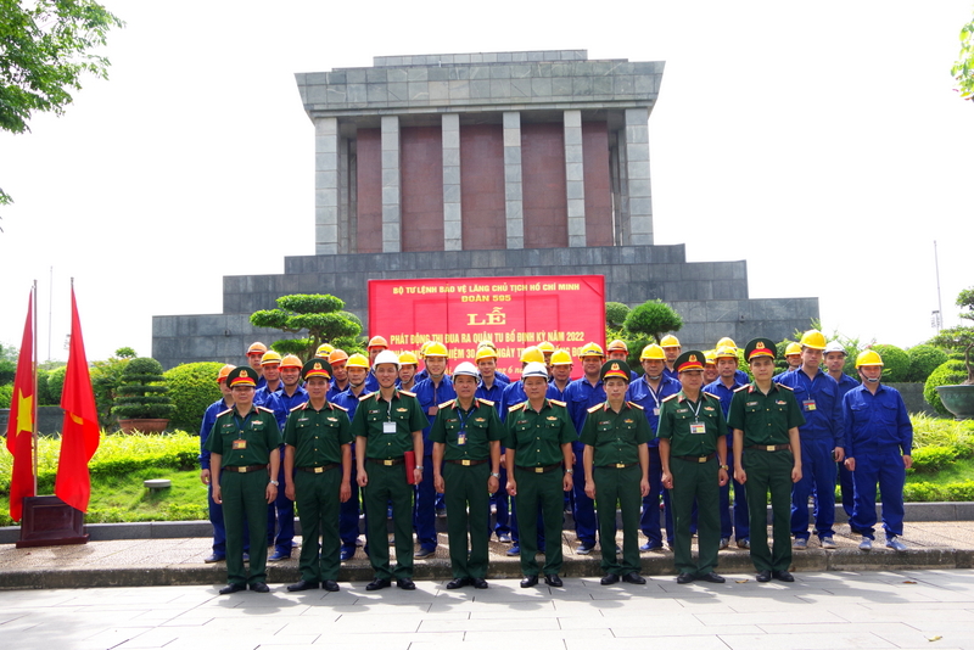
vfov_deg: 36.9
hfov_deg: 53.1
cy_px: 325
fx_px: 974
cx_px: 487
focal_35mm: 36
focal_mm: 24
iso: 200
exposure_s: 1/200
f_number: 7.1
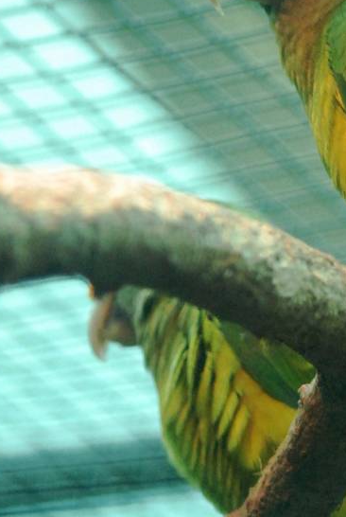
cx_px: 418
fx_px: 5995
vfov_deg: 4.9
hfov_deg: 3.3
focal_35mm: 417
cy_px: 305
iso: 1600
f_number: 4.5
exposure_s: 1/160
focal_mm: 95
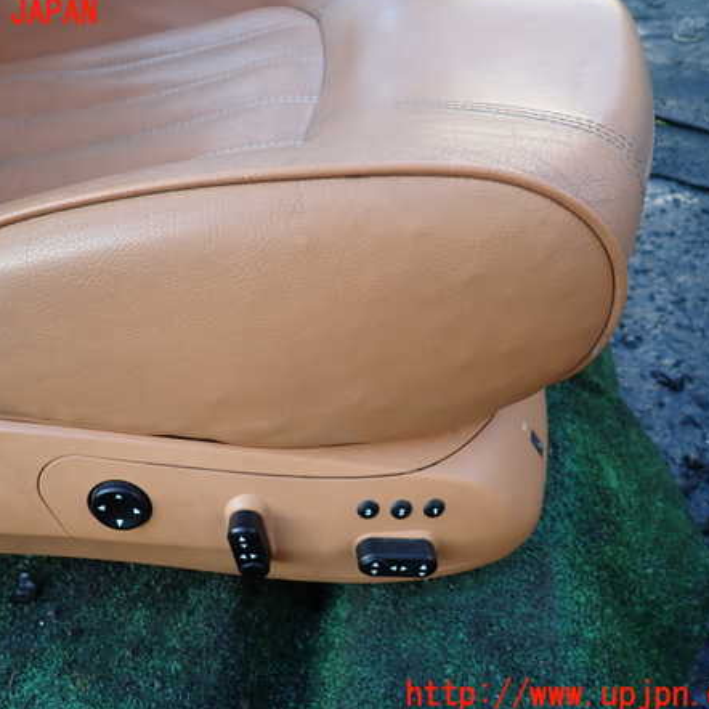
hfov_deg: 53.7
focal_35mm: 30
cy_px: 354
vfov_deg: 54.0
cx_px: 287
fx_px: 695
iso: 100
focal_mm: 4.5
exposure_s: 1/100
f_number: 2
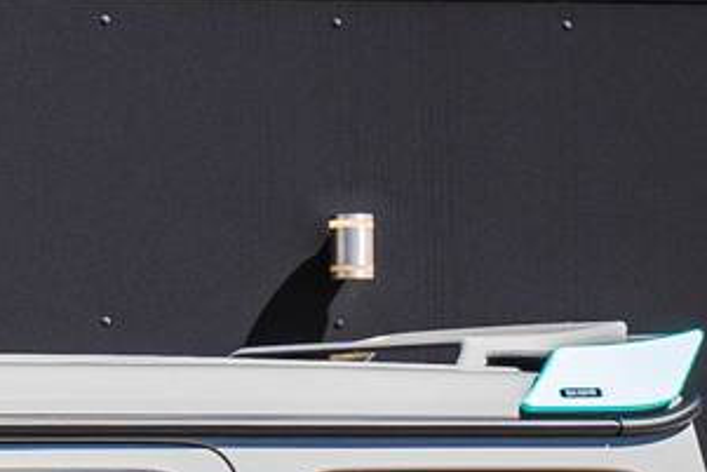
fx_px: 6012
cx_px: -775
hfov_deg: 6.5
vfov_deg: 4.5
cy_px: 481
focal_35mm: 306
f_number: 6.3
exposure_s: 1/320
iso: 500
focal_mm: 48
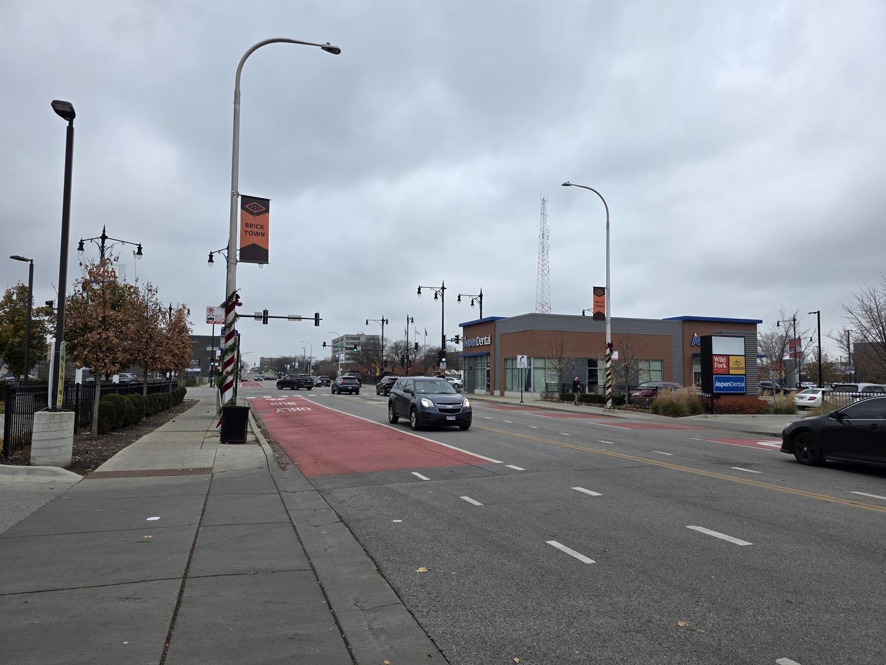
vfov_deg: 58.9
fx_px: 589
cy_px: 332
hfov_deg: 73.9
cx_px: 443
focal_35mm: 23
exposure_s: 1/1290
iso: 80
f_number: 1.7
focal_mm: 6.3
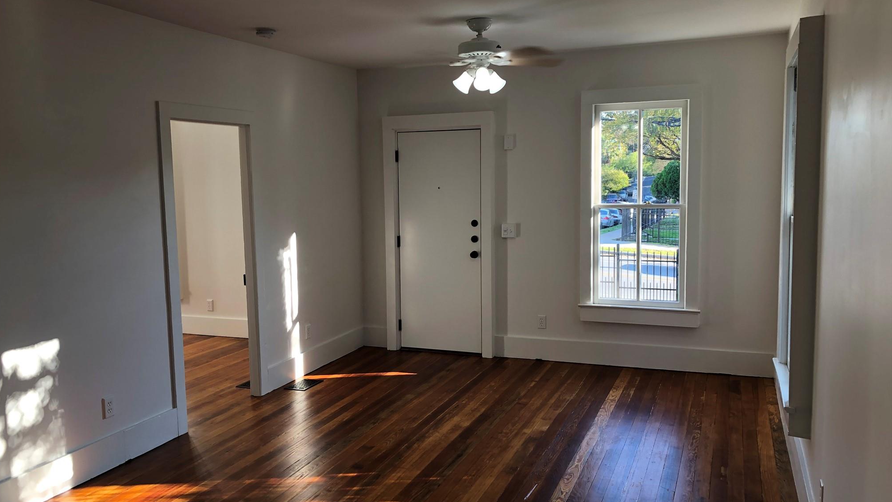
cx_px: 440
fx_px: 733
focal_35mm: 31
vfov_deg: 37.8
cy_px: 252
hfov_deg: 62.6
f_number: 1.8
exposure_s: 1/120
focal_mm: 3.99
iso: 50
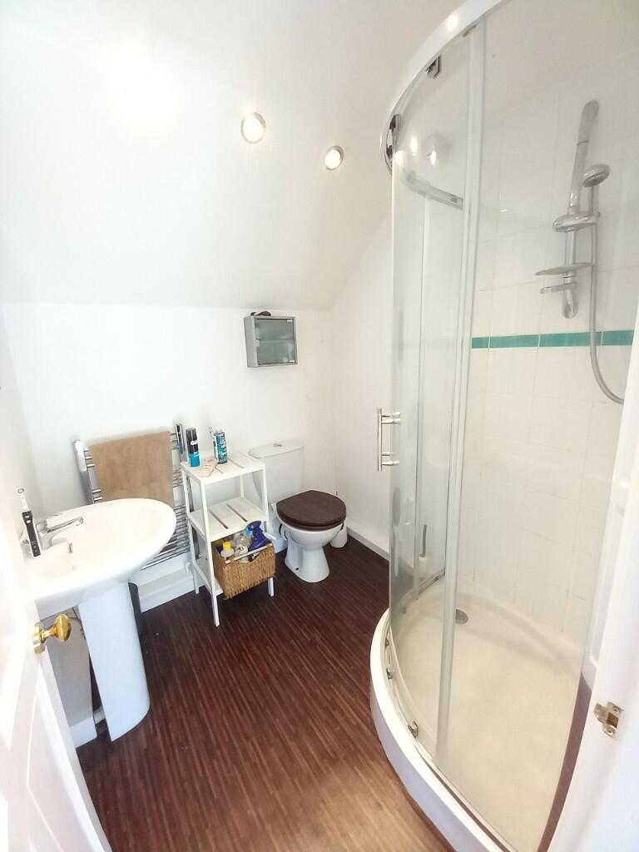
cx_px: 320
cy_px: 426
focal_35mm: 13
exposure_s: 1/33.3
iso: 200
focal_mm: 1.13
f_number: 2.2
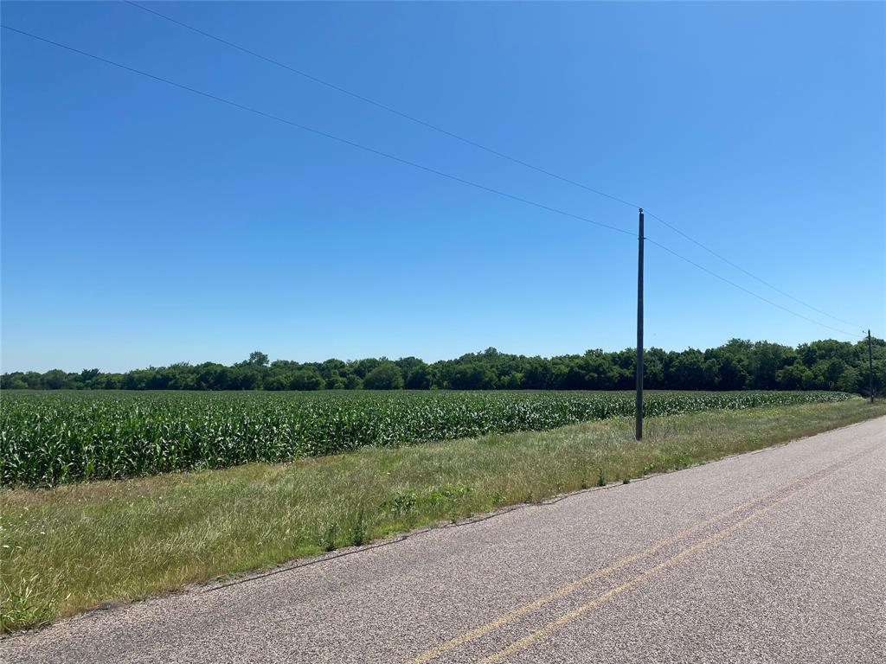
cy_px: 332
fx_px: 665
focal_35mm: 26
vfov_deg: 53.1
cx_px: 443
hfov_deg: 67.3
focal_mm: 4.25
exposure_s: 1/3984
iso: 32
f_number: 1.8
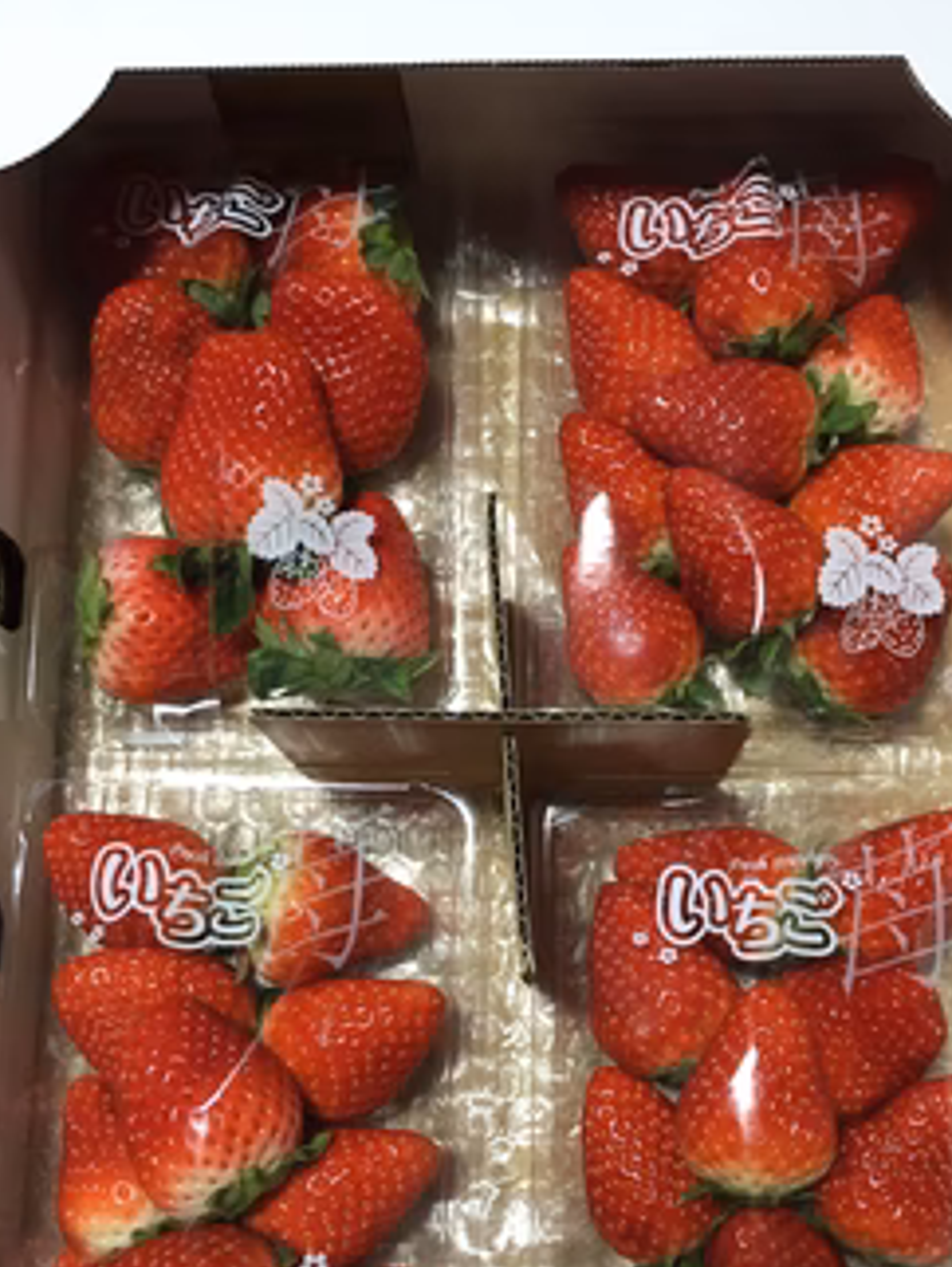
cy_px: 752
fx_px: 1318
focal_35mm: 36
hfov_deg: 39.7
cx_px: 515
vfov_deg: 51.0
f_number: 2.2
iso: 64
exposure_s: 1/30
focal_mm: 4.15
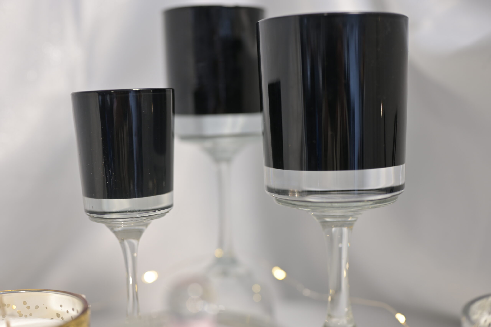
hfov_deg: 39.6
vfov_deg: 27.0
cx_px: 246
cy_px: 164
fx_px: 681
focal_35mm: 50
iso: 125
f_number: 2.5
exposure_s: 1/15
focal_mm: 50
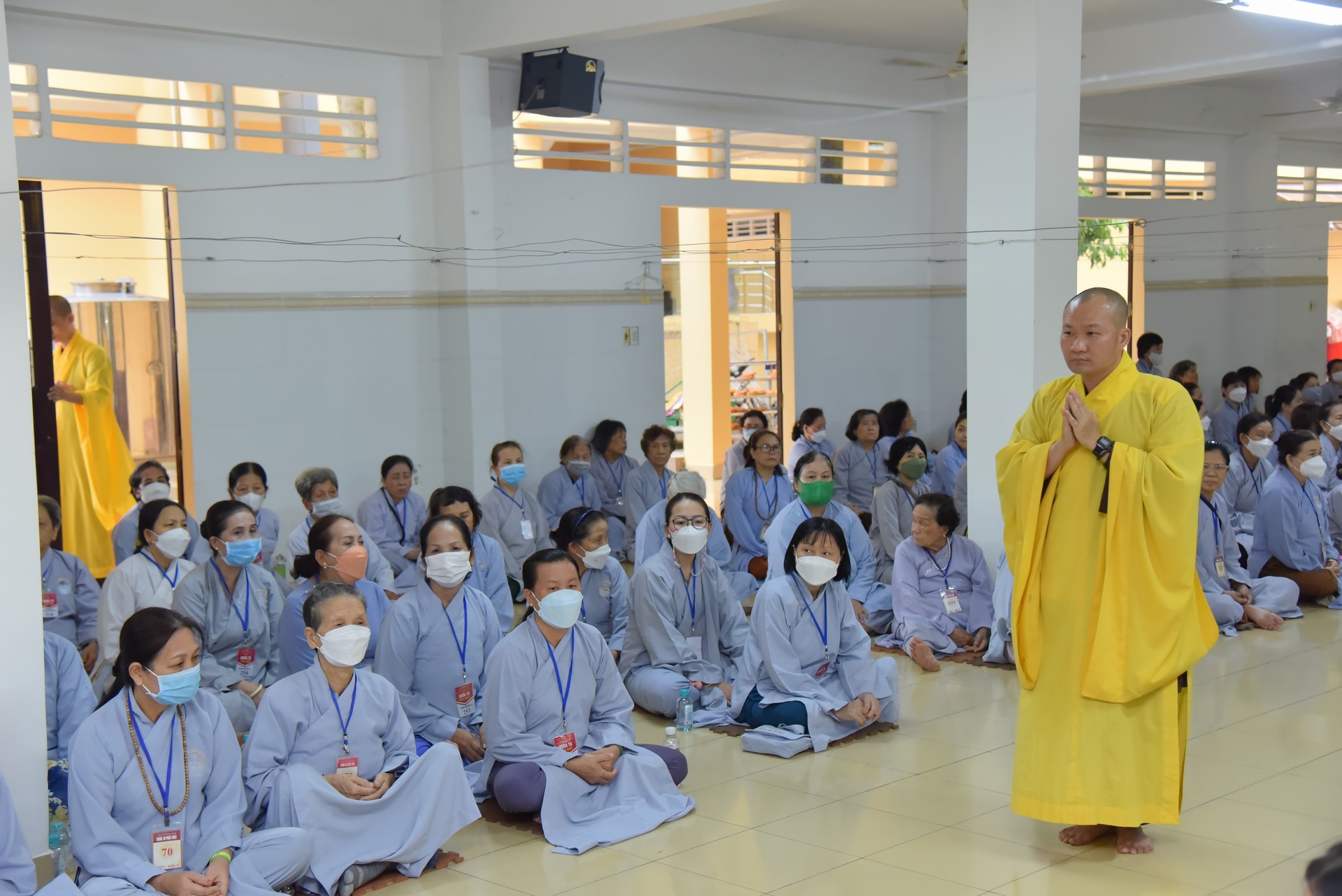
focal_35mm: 48
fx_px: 1790
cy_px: 448
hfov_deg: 41.1
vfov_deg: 28.1
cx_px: 671
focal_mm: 48
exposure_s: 1/125
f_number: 4.5
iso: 1600
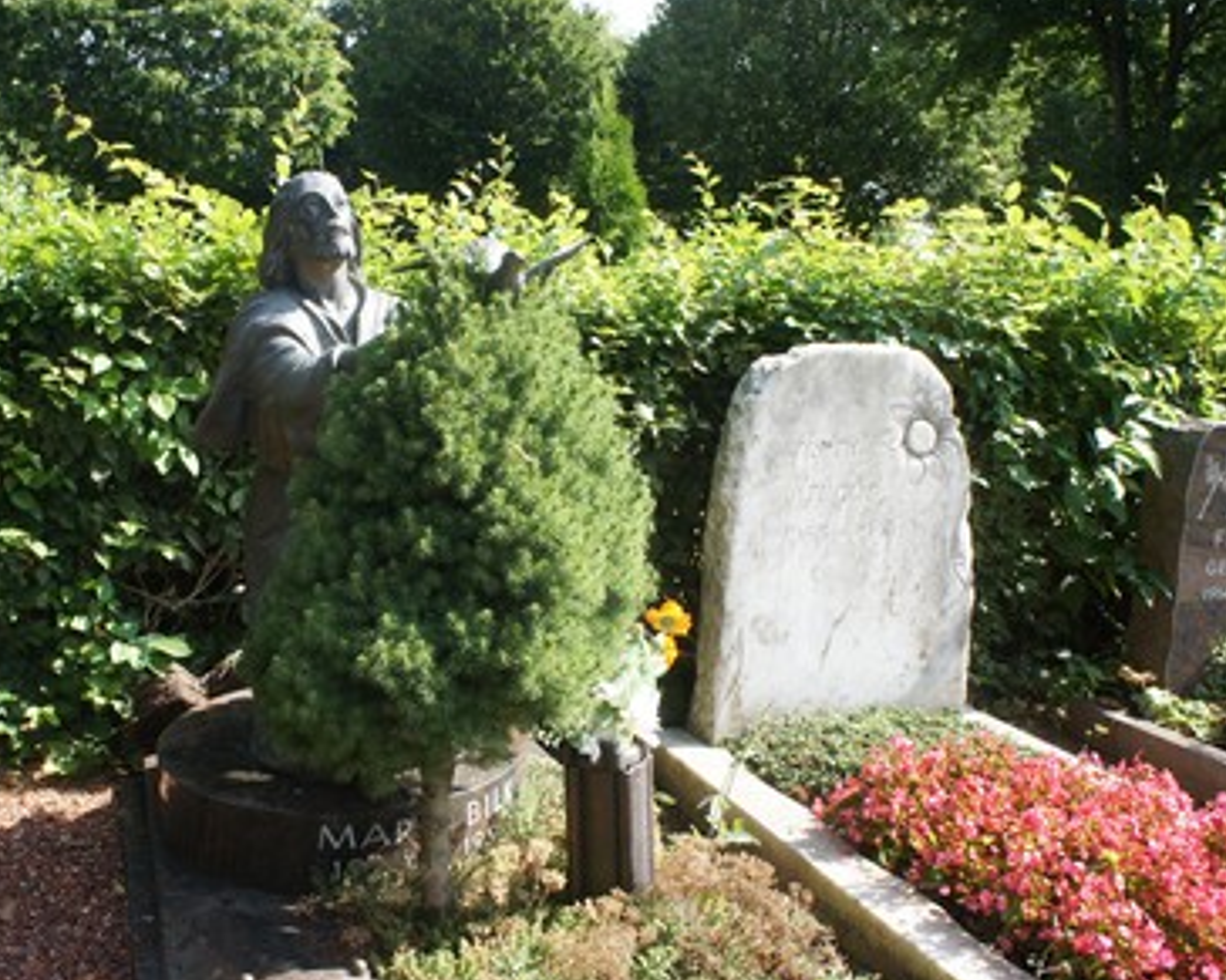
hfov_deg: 55.1
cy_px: 492
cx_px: 472
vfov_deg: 45.8
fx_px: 1161
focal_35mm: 32
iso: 200
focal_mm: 18
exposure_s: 1/125
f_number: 7.1
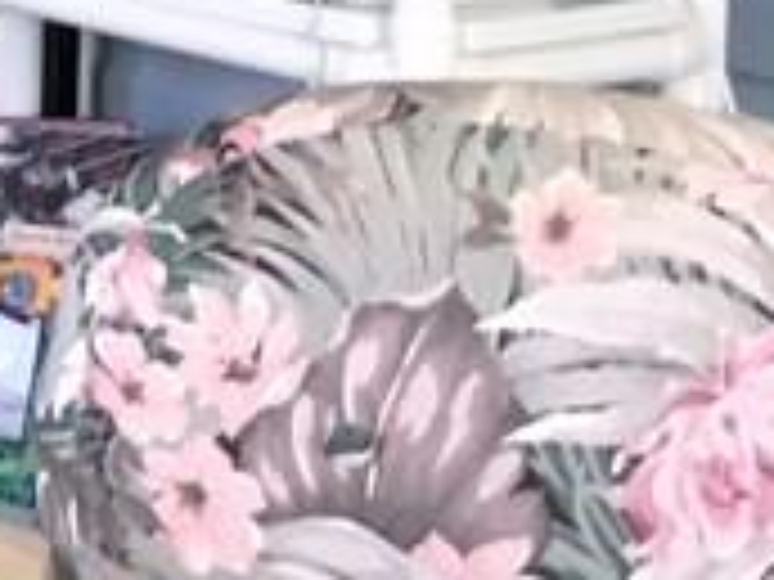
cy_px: -751
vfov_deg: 8.0
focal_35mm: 173
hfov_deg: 9.4
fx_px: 3868
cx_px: -1400
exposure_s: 1/30
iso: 50
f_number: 2.2
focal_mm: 4.15
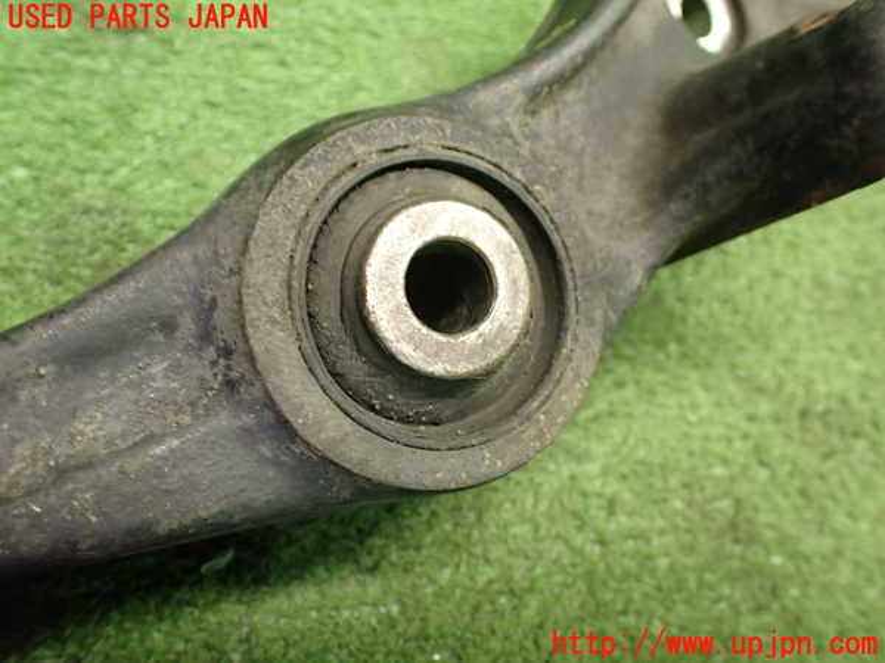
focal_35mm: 30
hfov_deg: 60.0
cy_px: 332
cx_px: 442
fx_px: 767
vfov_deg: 46.8
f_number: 2.3
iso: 800
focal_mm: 5.4
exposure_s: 1/50
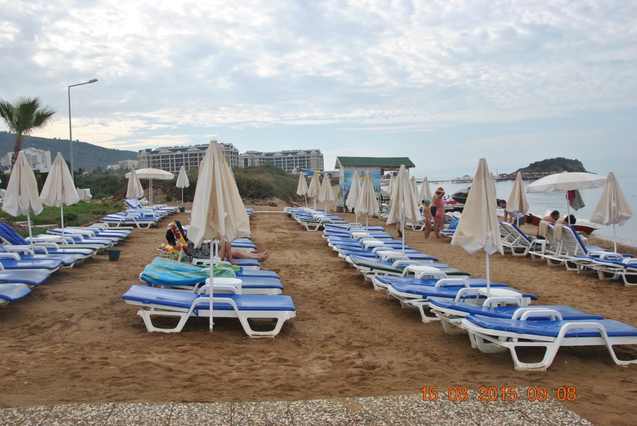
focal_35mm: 27
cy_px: 213
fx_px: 478
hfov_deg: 67.3
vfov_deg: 48.1
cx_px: 318
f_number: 8
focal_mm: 18
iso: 100
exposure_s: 1/200
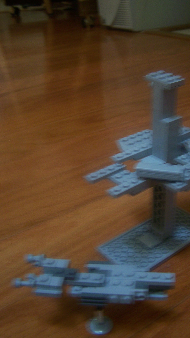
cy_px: 167
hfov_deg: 28.2
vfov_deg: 48.4
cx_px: 127
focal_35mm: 42
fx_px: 376
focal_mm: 6.3
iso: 160
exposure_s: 1/8
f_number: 2.8
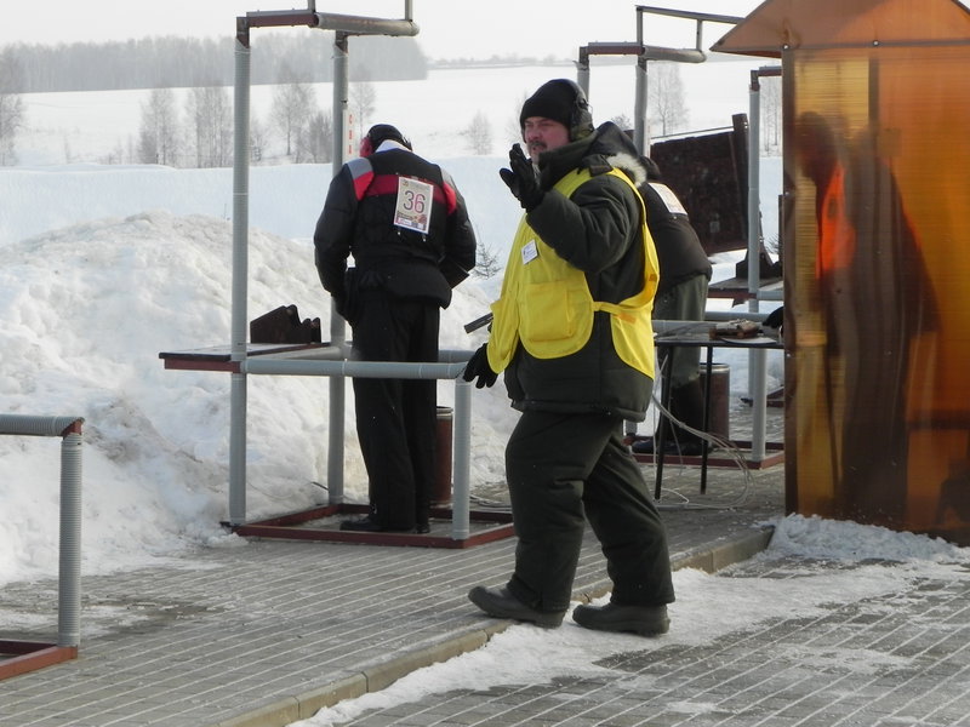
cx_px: 485
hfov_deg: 16.8
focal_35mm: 117
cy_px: 364
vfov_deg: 12.7
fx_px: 3279
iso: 160
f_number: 5.6
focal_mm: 20.8
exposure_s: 1/241
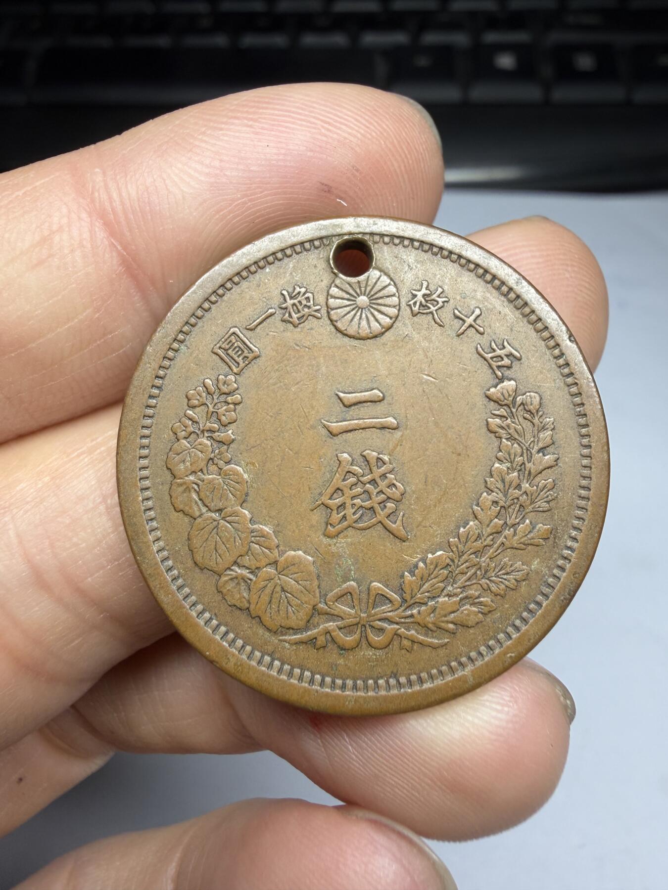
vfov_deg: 67.3
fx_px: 669
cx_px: 334
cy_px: 445
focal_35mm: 26
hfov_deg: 53.1
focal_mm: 2.22
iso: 50
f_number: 2.2
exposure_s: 1/121
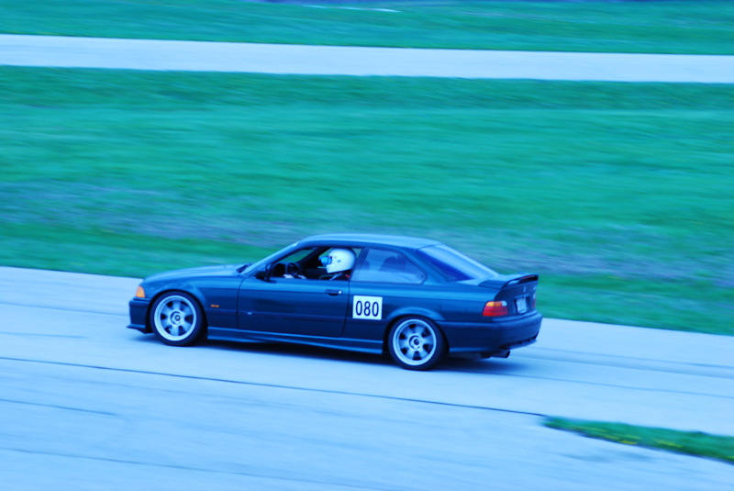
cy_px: 246
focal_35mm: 183
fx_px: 3734
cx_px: 367
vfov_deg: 7.5
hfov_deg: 11.2
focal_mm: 122
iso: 200
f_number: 8
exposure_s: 1/250
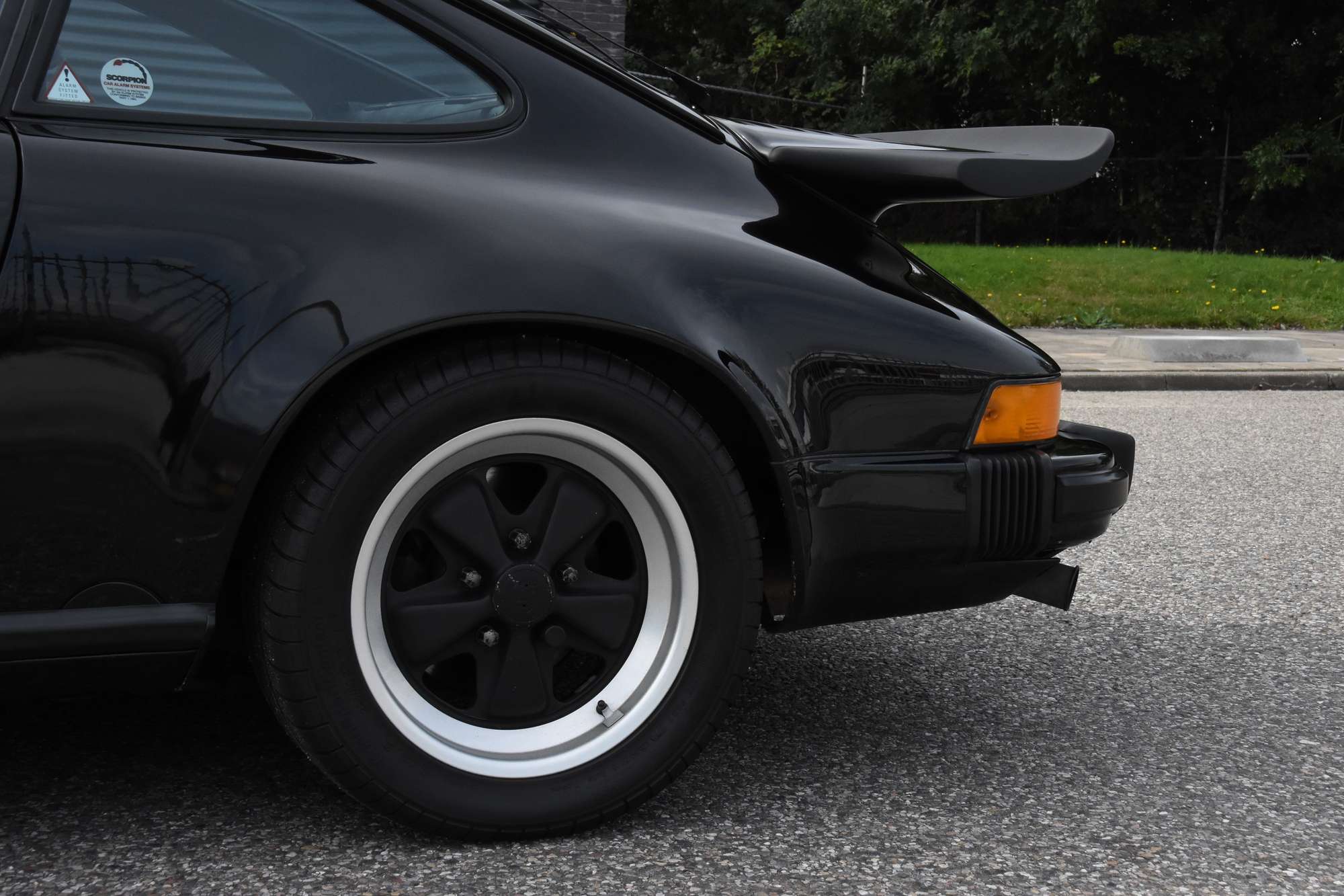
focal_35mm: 57
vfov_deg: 23.8
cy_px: 448
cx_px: 672
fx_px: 2128
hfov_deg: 35.1
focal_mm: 38
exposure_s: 1/800
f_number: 14
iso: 1600
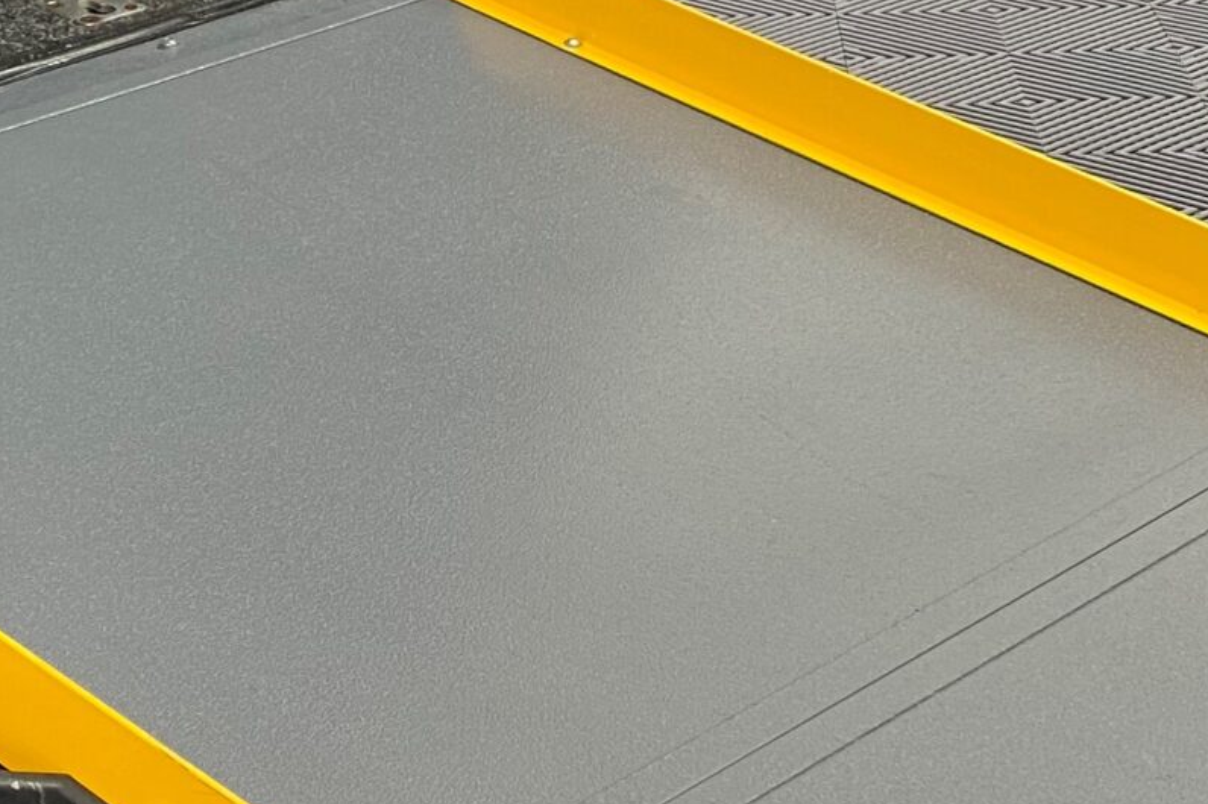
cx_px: 470
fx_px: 2918
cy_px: 546
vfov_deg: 15.7
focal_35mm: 87
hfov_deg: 23.3
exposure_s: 1/50
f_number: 1.8
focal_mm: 4.25
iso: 80
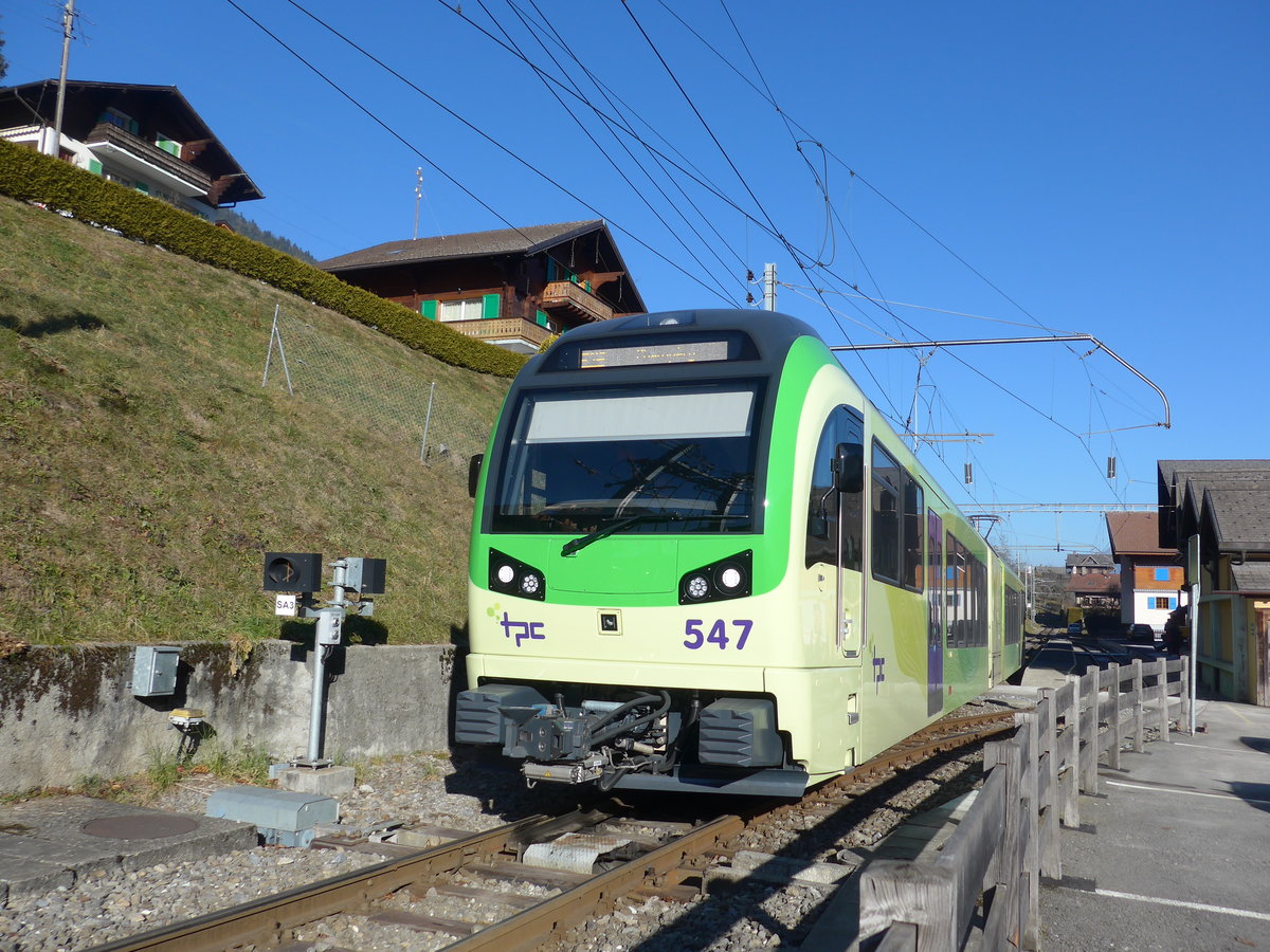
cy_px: 476
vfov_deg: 48.2
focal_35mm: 29
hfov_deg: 61.7
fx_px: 1064
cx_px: 635
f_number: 2.8
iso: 80
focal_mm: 6
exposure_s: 1/1600
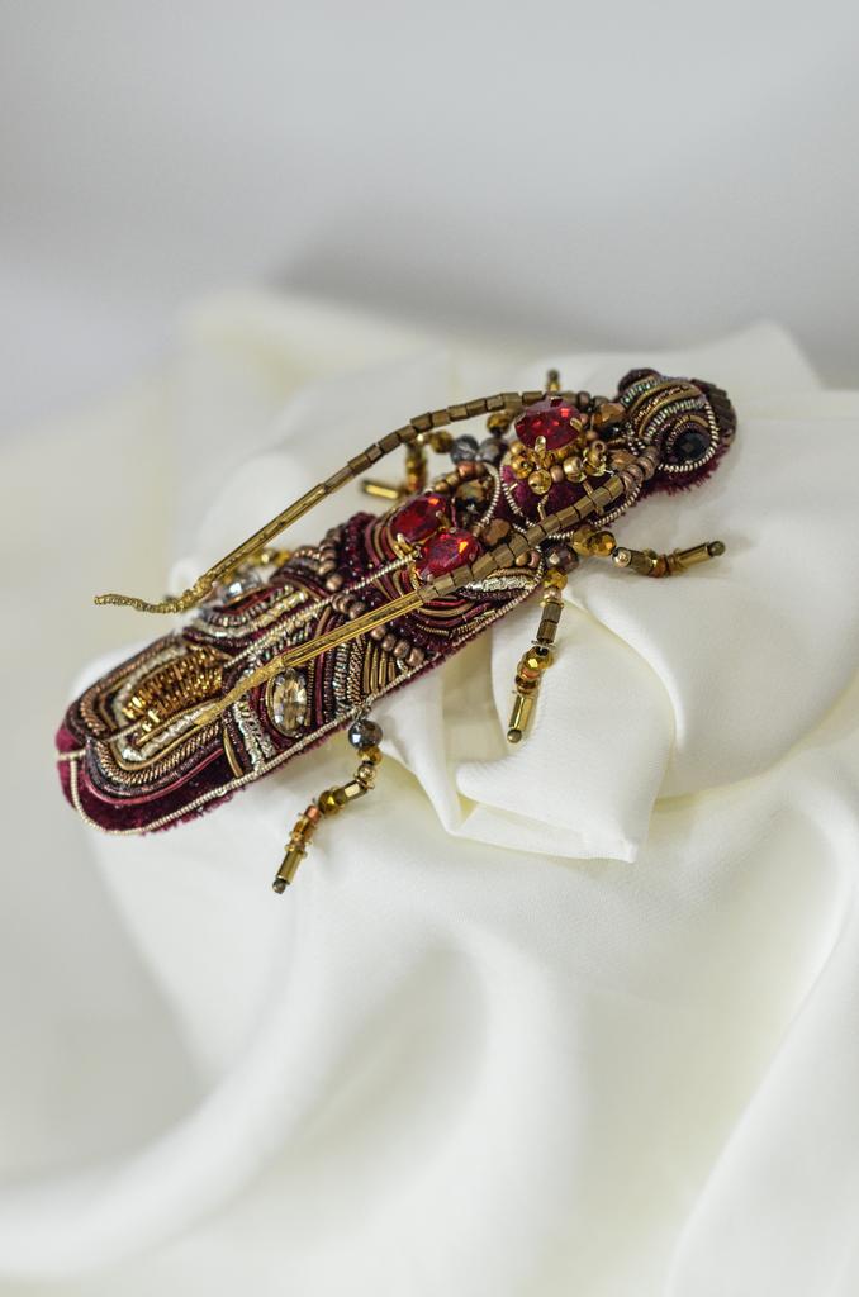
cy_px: 648
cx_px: 430
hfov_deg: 18.1
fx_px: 2697
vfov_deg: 27.0
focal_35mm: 75
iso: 1600
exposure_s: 1/200
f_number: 4
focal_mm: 50
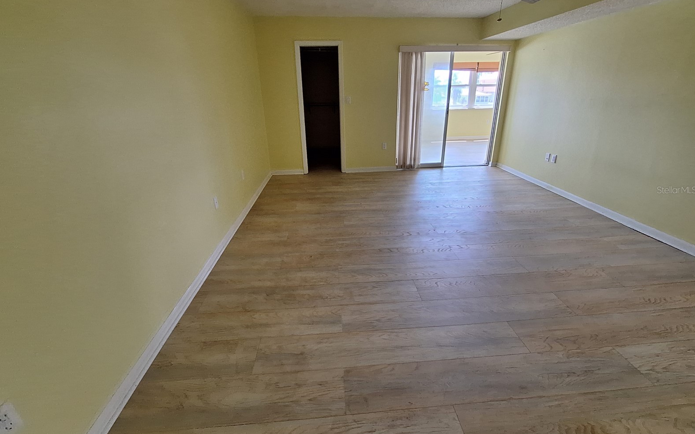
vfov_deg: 78.3
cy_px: 190
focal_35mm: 14
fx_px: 265
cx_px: 346
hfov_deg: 105.3
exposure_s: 1/40
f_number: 2.2
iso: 160
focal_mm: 1.74
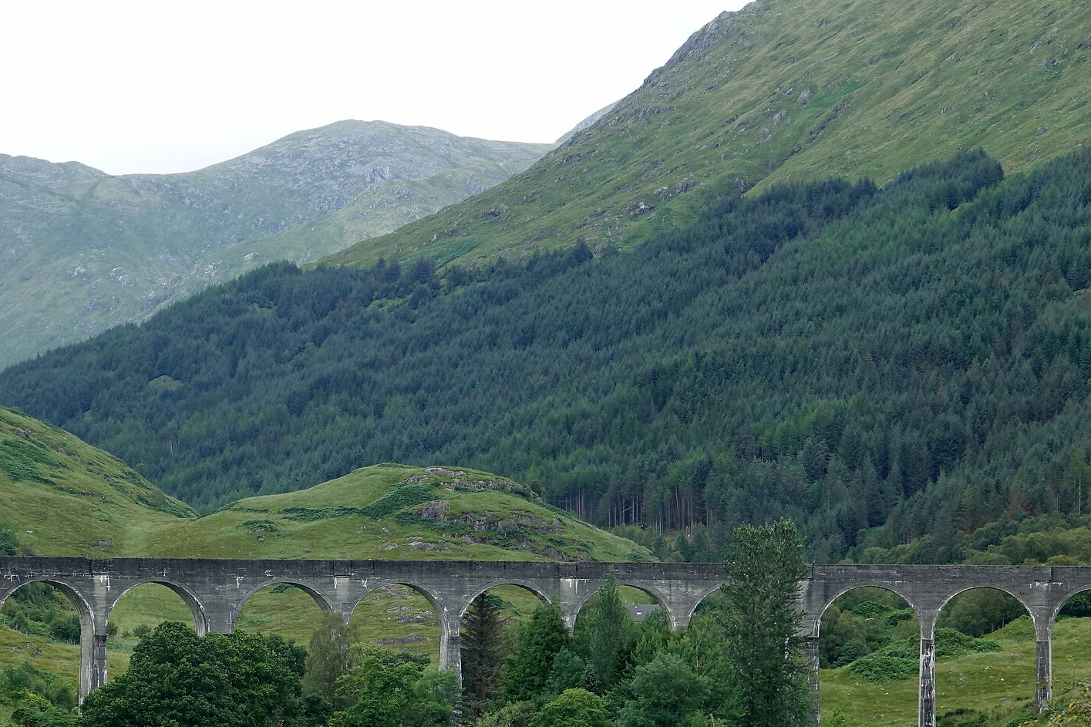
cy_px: 583
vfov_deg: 10.2
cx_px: 405
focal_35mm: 134
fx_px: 4060
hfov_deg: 15.3
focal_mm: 28.91
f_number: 3.5
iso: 100
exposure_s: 1/250
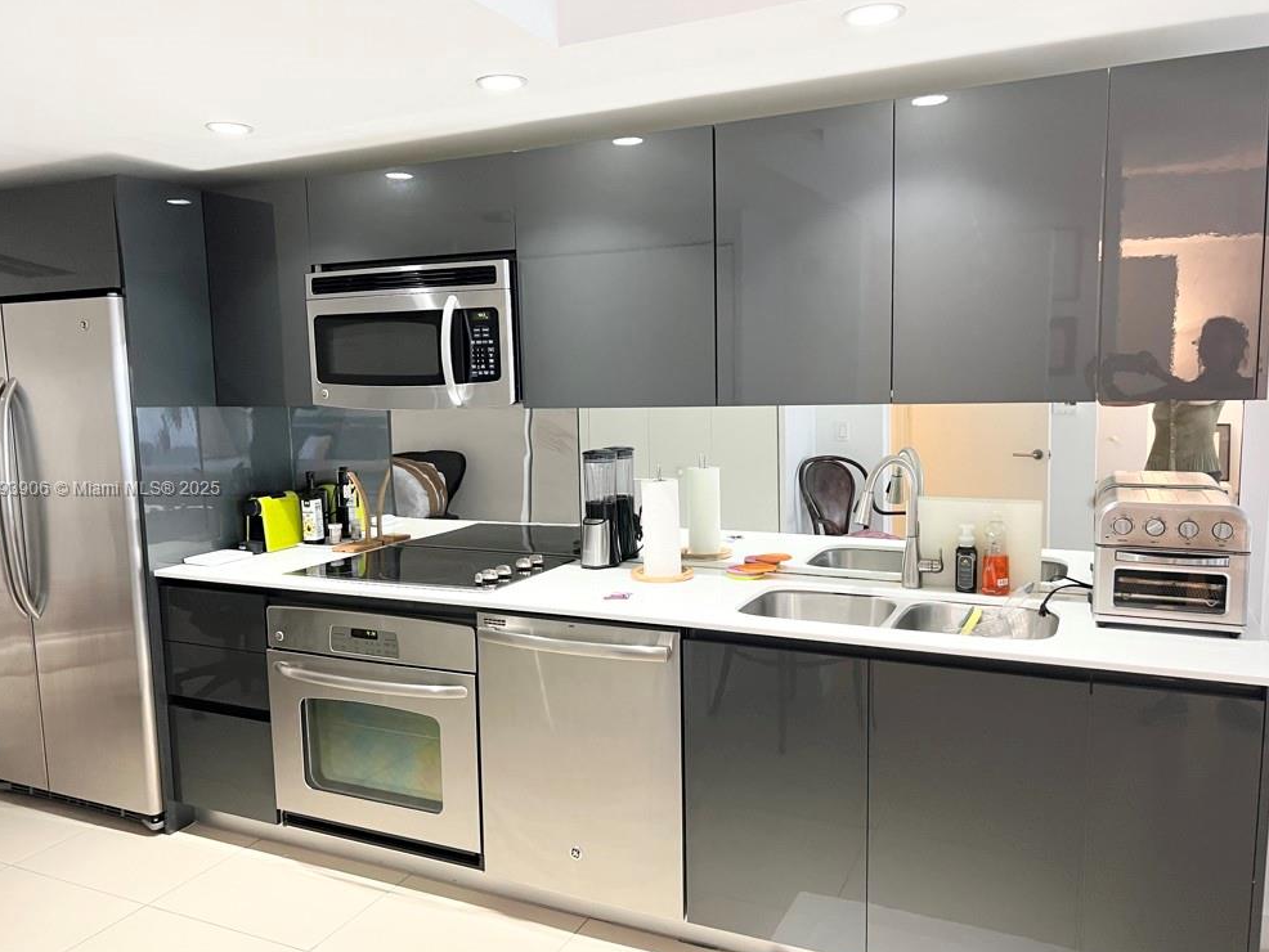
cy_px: 490
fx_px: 990
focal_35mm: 27
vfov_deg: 51.4
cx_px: 611
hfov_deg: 65.3
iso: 200
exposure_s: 1/60
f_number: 1.5
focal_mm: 5.7
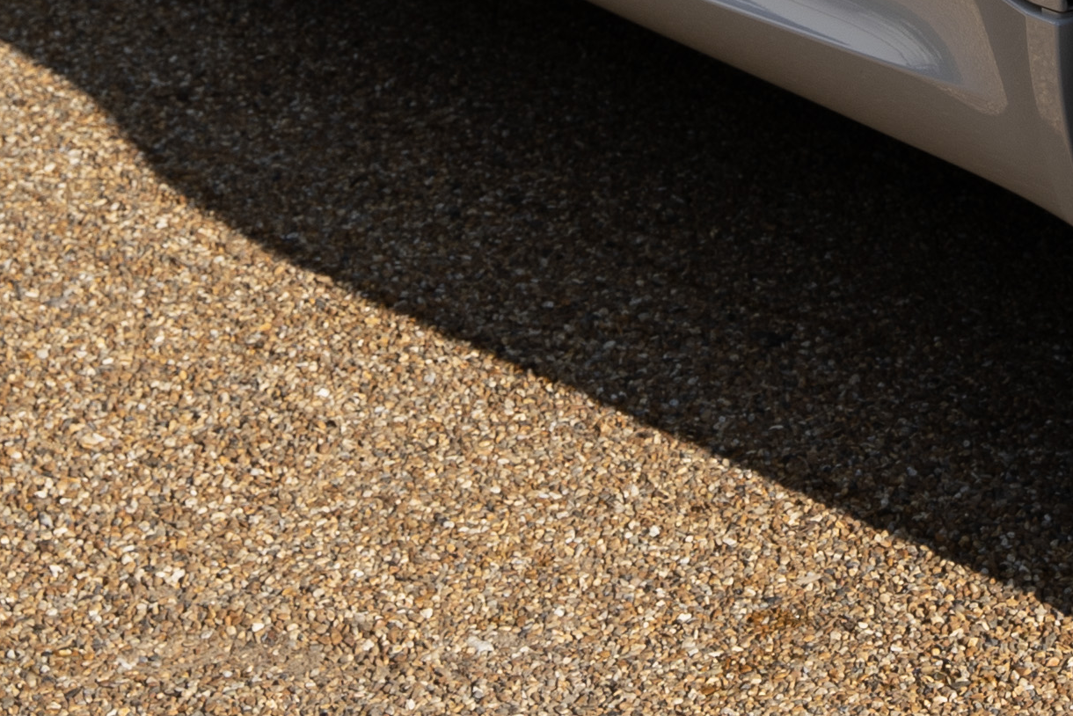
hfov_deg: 10.9
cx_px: 1697
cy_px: -742
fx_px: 5379
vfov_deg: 7.3
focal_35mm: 180
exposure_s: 1/400
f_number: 6.3
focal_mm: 36.7
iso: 100
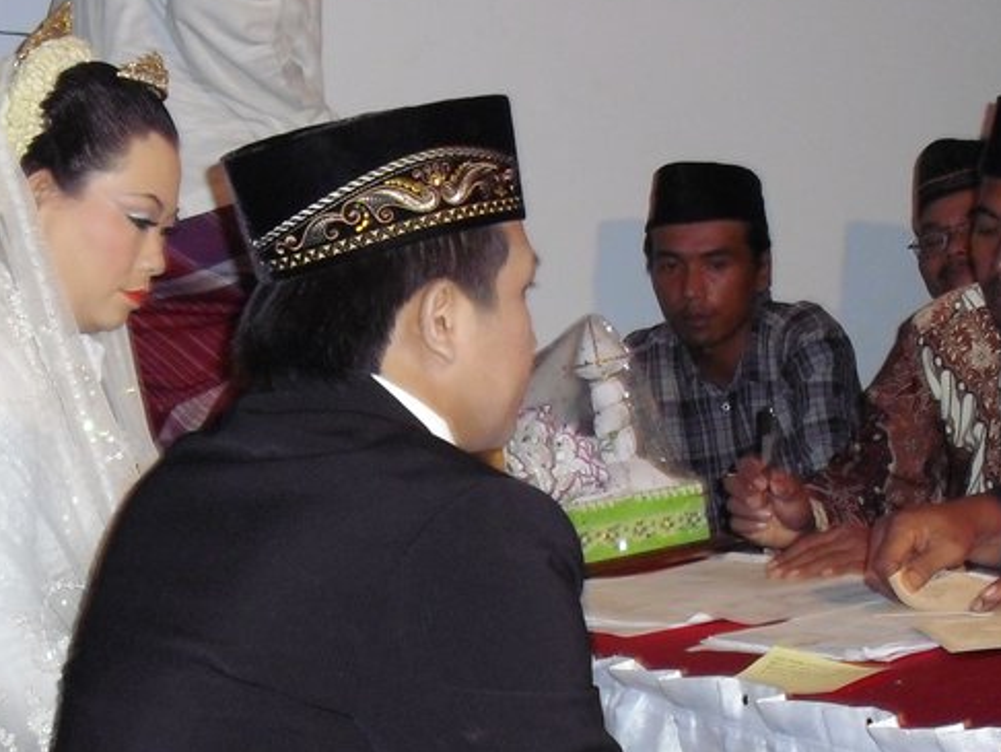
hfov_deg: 24.4
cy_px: 595
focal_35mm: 80
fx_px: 2315
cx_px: 503
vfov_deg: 18.3
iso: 200
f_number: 2.8
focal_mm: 6.2
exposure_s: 1/60
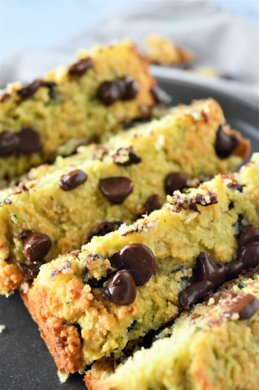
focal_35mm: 54
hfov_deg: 25.0
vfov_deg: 36.9
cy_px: 195
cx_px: 130
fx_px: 584
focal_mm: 36
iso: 2500
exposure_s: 1/500
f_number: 5
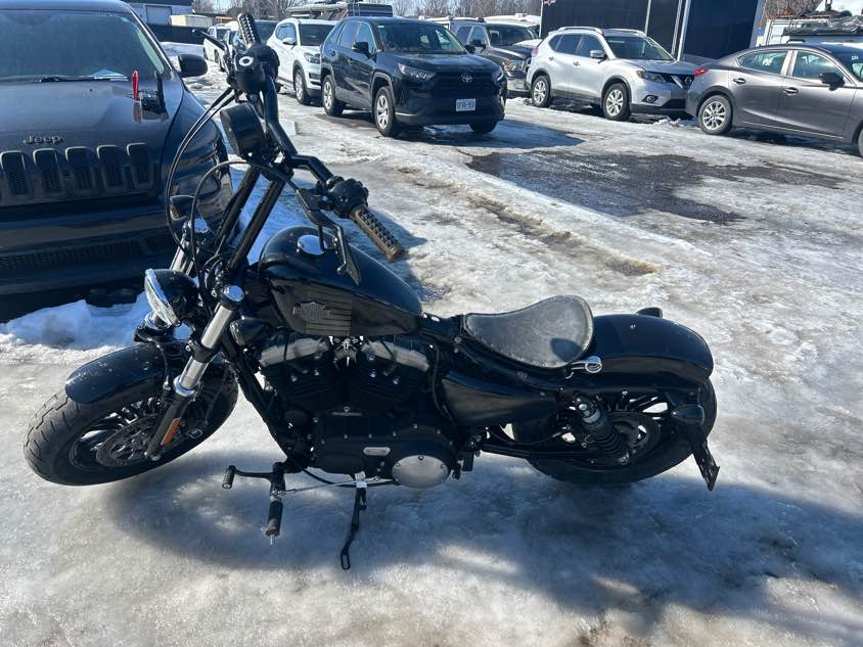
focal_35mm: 26
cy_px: 324
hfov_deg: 67.3
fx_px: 648
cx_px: 432
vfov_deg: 53.1
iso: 50
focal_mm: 5.7
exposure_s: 1/2353
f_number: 1.5
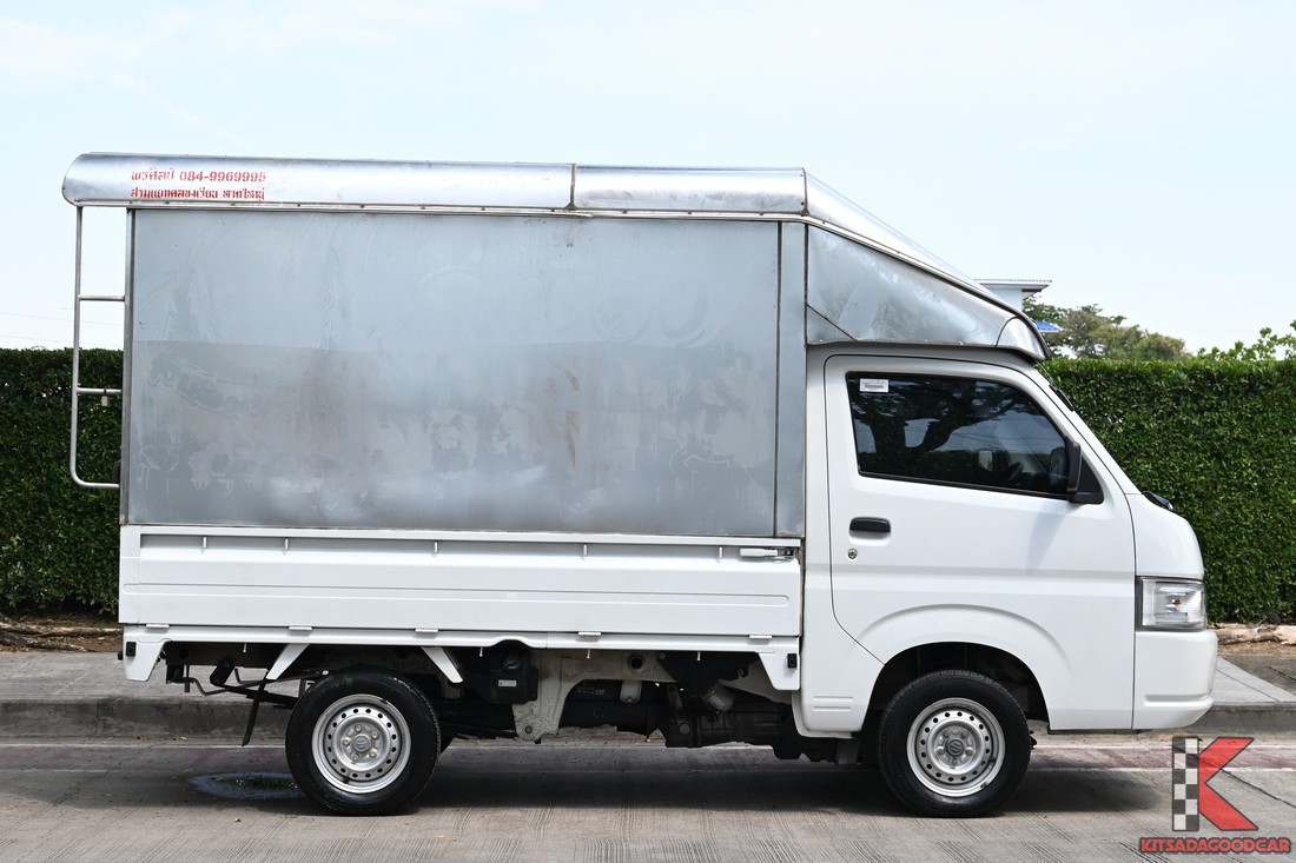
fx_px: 2303
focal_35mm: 64
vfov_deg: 21.2
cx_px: 648
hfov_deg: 31.4
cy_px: 432
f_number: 8
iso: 320
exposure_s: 1/320
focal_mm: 43
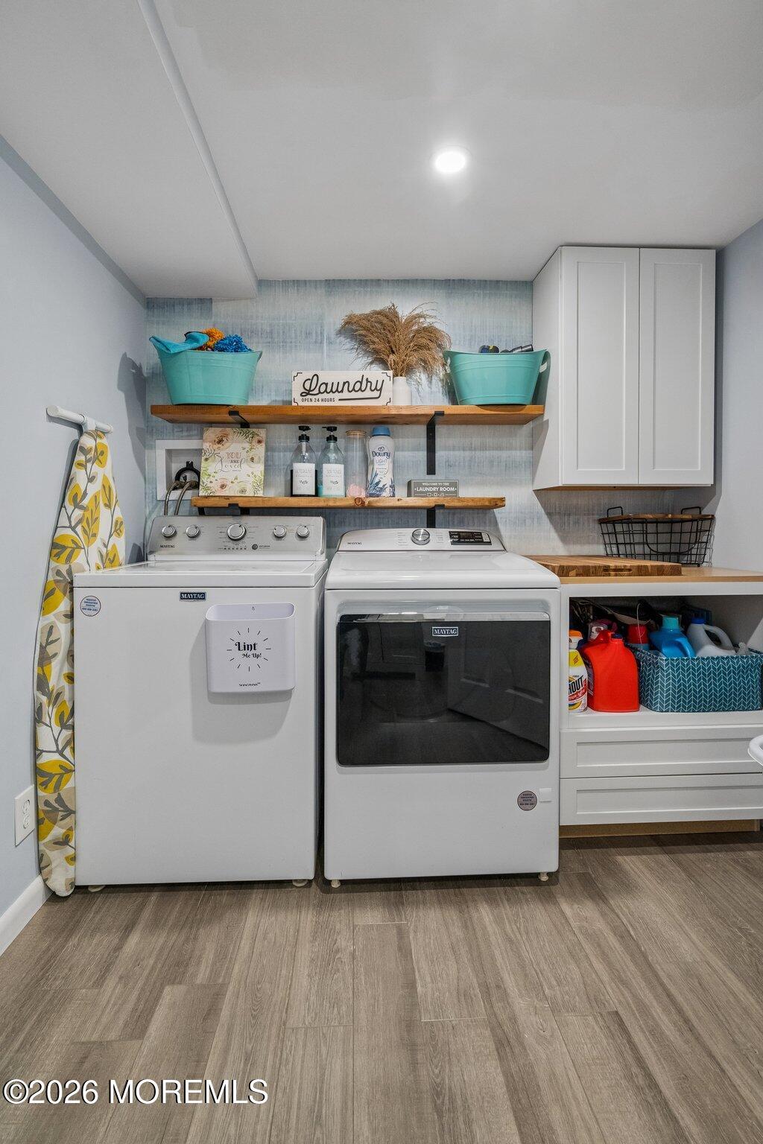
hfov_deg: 73.7
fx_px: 509
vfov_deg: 96.7
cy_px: 572
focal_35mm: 16
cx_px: 382
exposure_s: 1/60
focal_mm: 16
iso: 4000
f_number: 8
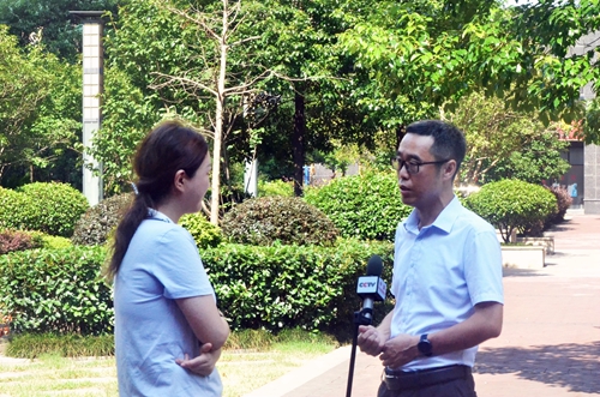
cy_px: 198
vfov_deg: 18.8
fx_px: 1197
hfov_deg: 28.1
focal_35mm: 72
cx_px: 300
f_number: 11
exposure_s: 1/500
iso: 3200
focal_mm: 48
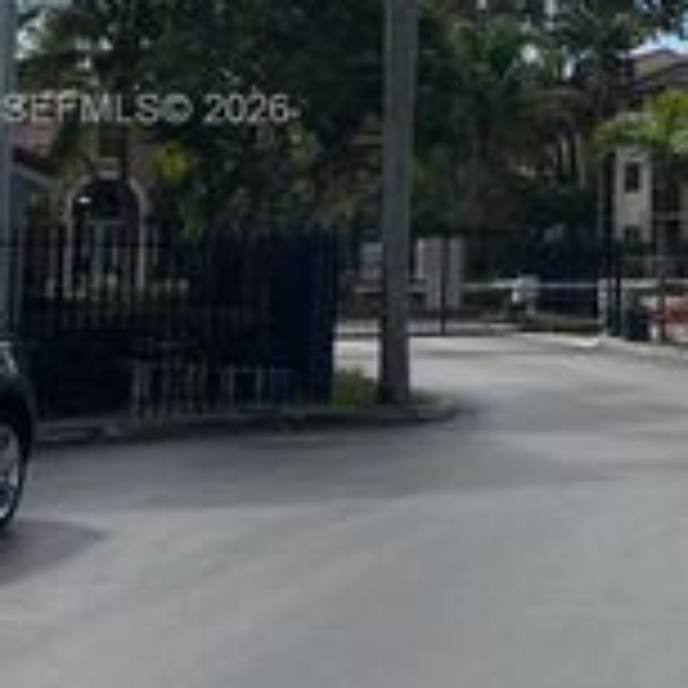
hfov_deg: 17.1
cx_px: 1106
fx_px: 2001
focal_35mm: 89
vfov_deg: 19.3
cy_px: 115
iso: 50
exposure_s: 1/8000
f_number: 1.5
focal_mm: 5.7
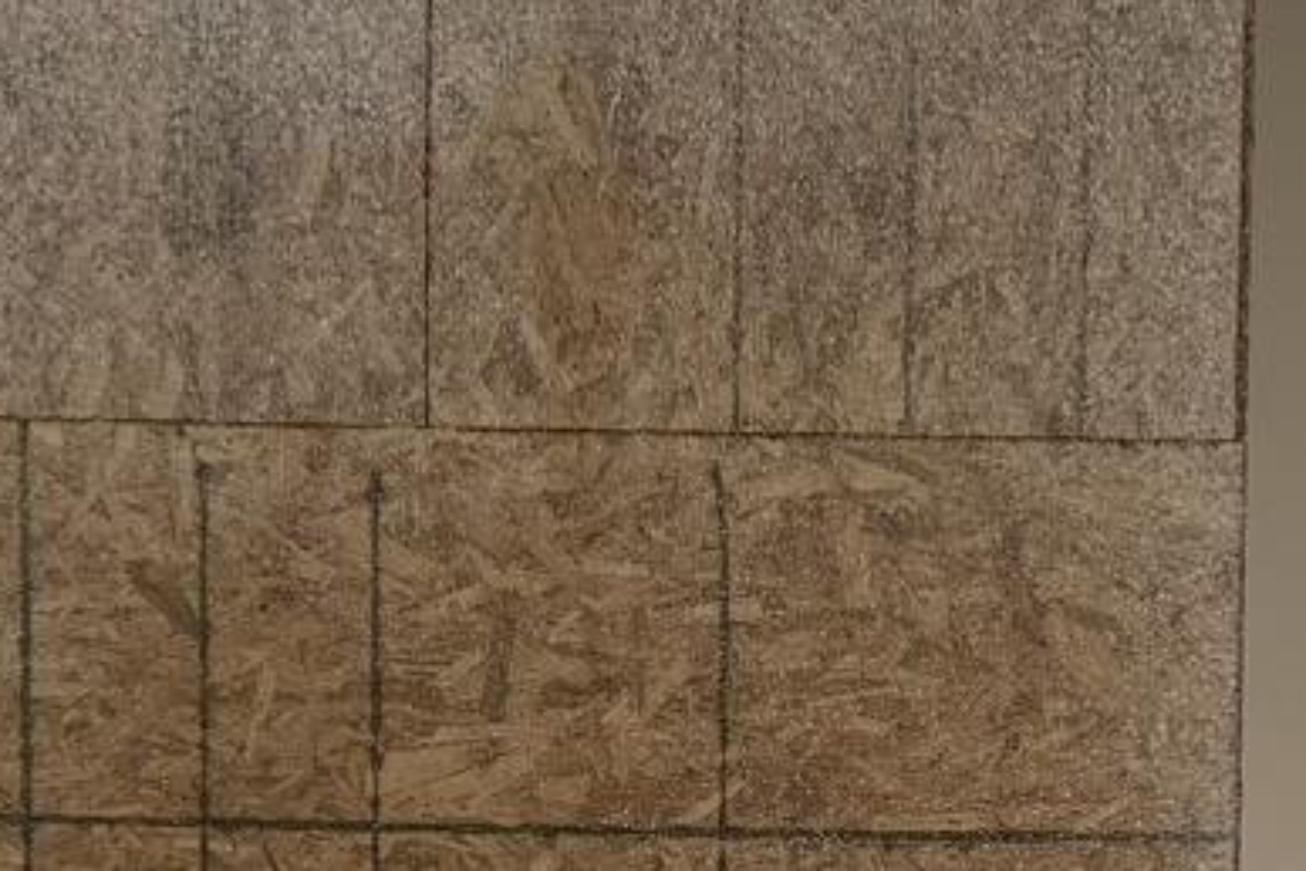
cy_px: 2093
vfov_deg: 9.3
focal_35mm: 132
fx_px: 4788
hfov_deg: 15.5
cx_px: 655
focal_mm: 6.76
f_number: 1.78
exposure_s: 1/196
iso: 125
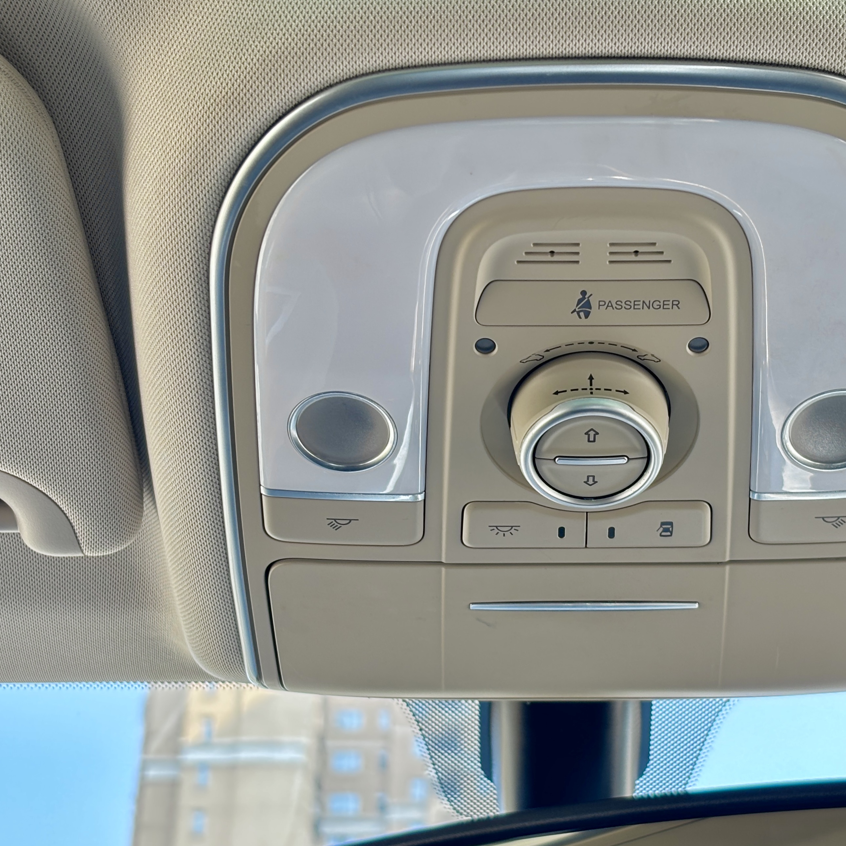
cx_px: 559
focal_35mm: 62
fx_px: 1714
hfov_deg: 27.6
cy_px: 423
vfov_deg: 27.7
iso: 50
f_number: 1.6
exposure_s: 1/132
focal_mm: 5.96
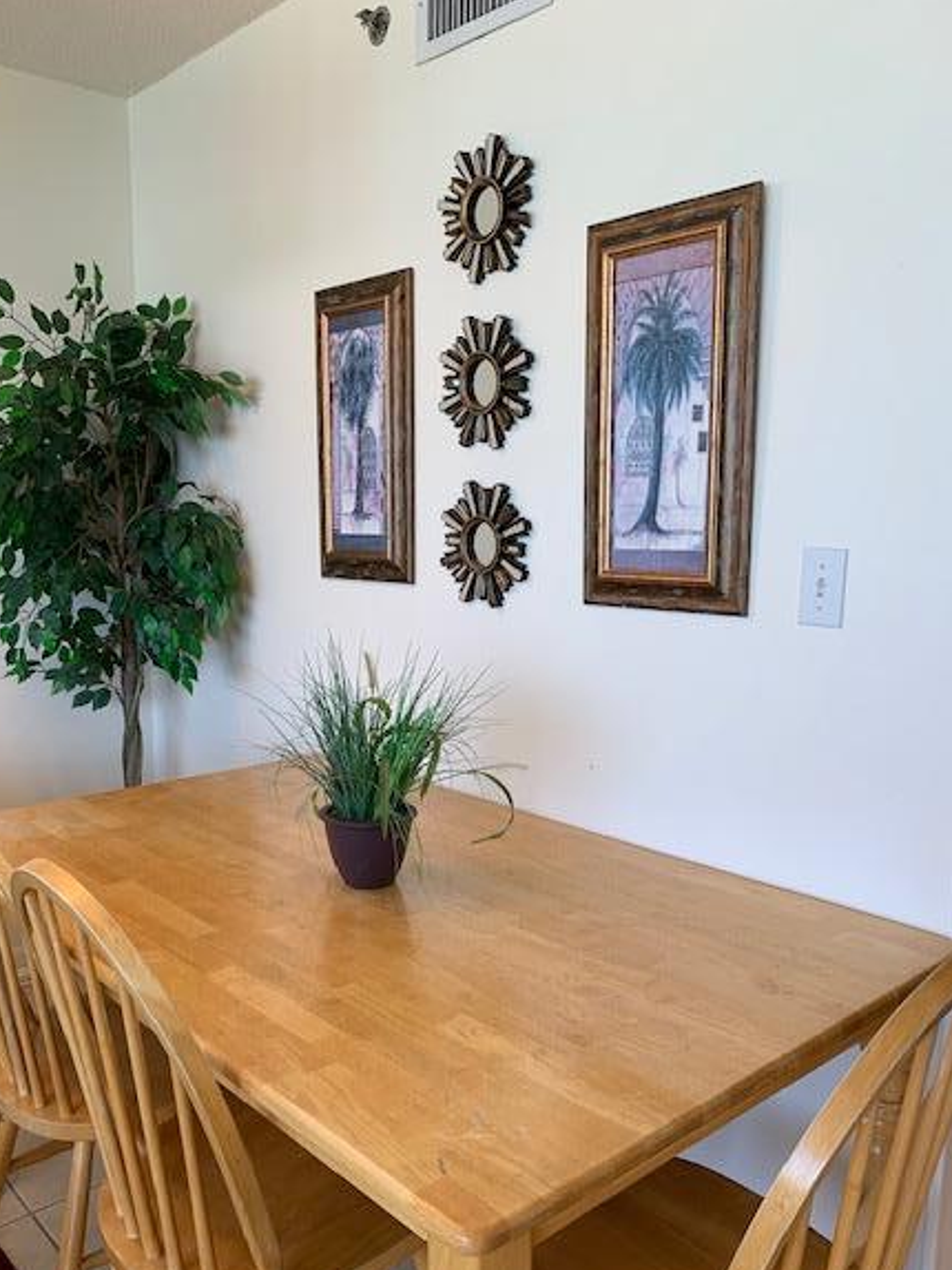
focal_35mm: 29
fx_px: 1064
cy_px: 699
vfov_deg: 61.5
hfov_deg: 48.1
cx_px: 425
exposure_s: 1/120
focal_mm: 4.25
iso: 50
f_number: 1.8
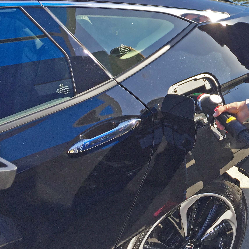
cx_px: 233
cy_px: 78
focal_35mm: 49
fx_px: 399
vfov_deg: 34.3
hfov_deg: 32.6
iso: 32
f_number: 2.2
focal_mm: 4.15
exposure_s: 1/565
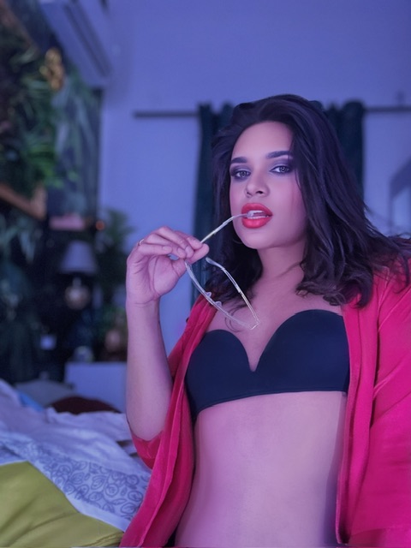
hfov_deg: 46.8
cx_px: 206
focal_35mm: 30
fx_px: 475
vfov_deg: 60.0
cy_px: 274
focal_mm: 2.69
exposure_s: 1/33
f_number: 1.9
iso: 250
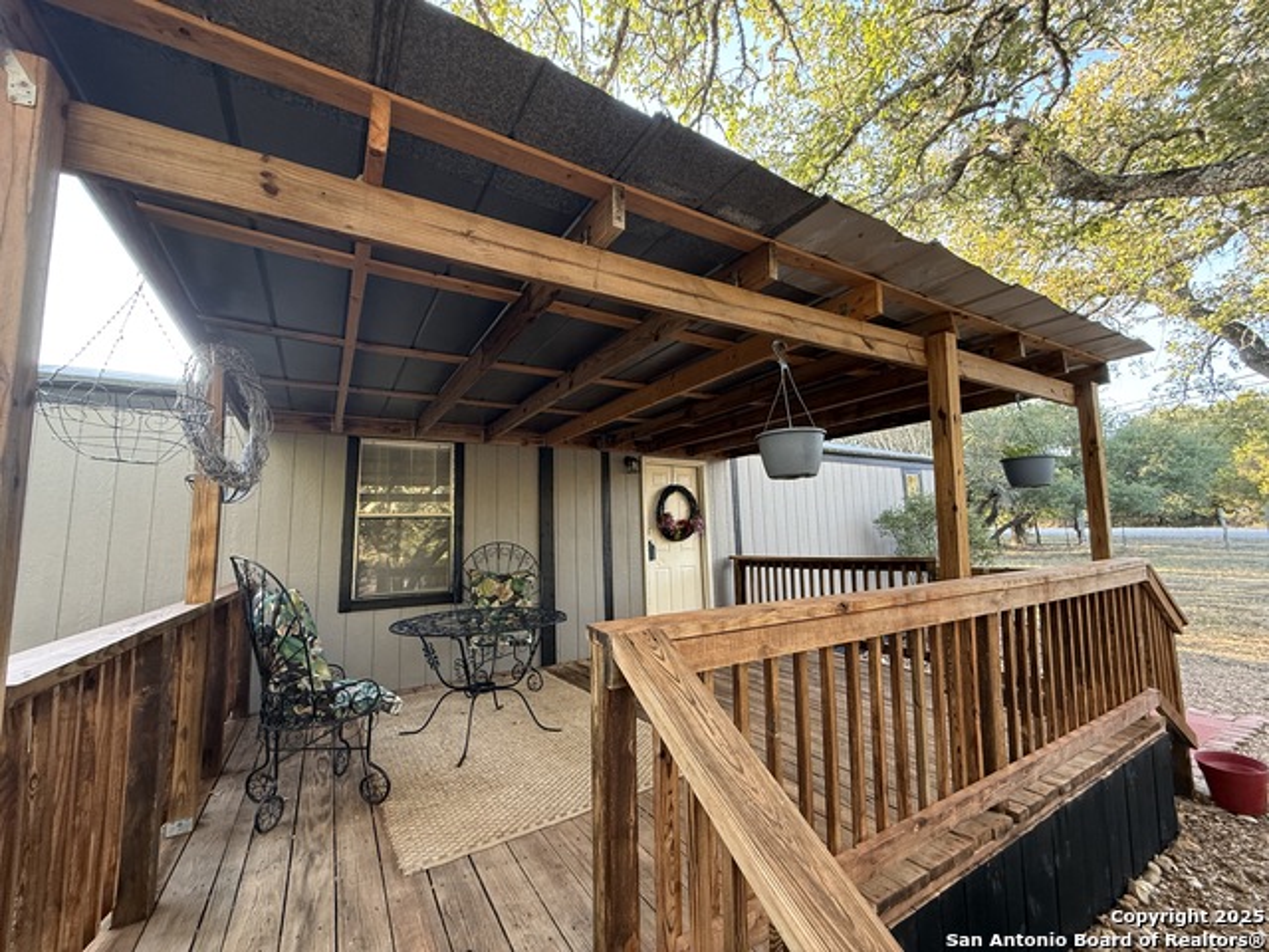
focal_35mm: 14
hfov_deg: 102.1
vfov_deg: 85.7
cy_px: 476
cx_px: 634
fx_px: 513
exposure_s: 1/99
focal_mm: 2.22
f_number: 2.2
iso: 250
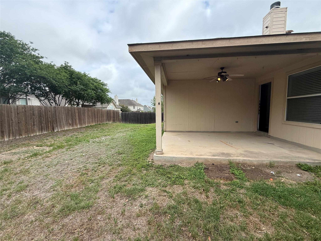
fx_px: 130
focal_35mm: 14
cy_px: 120
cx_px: 160
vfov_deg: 85.7
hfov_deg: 102.1
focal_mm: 2.22
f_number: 2.2
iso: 64
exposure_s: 1/1068
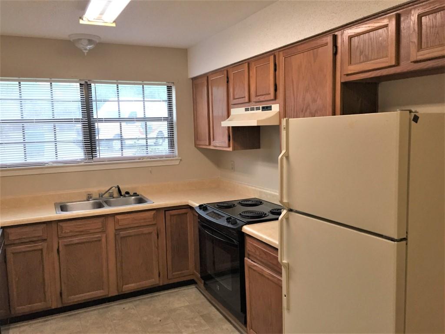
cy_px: 167
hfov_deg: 61.7
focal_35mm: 29
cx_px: 222
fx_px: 373
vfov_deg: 48.2
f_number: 2.2
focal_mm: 4.15
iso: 50
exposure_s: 1/30
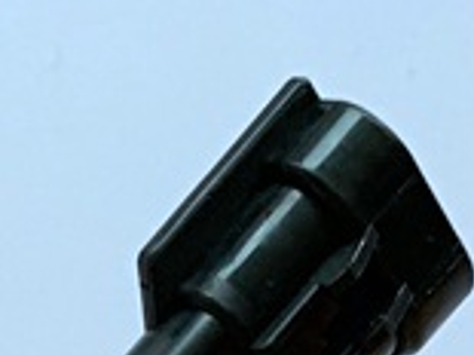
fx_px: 2750
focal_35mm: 201
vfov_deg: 6.3
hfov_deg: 9.8
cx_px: 171
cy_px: 1328
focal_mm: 4.25
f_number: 1.8
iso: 80
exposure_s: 1/121
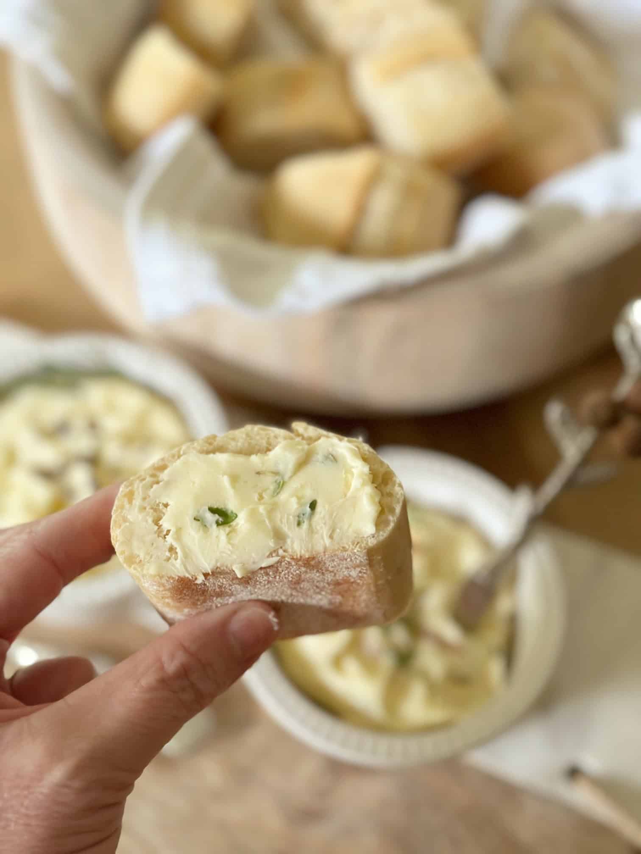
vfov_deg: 39.7
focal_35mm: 48
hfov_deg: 30.3
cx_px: 320
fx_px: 1185
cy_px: 427
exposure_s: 1/46
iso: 400
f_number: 1.8
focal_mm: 6.9
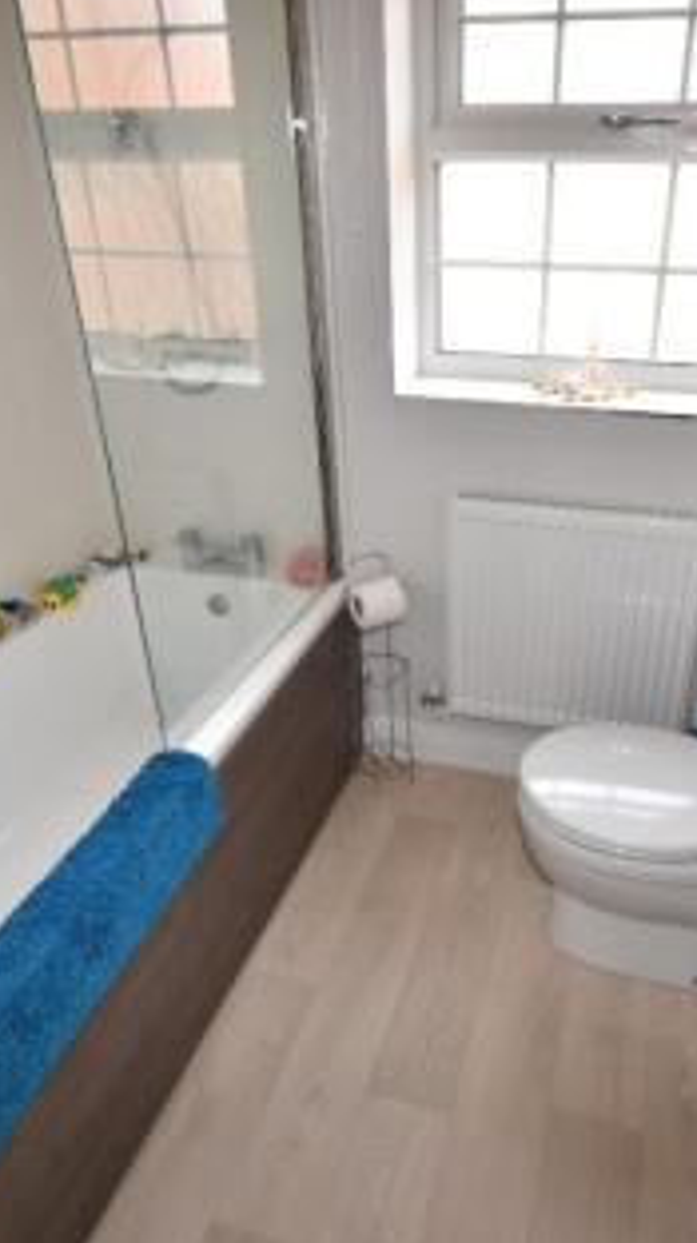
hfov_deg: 47.0
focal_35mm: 24
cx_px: 450
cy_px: 620
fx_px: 790
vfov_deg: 76.4
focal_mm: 10
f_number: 5
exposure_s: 1/60
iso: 360
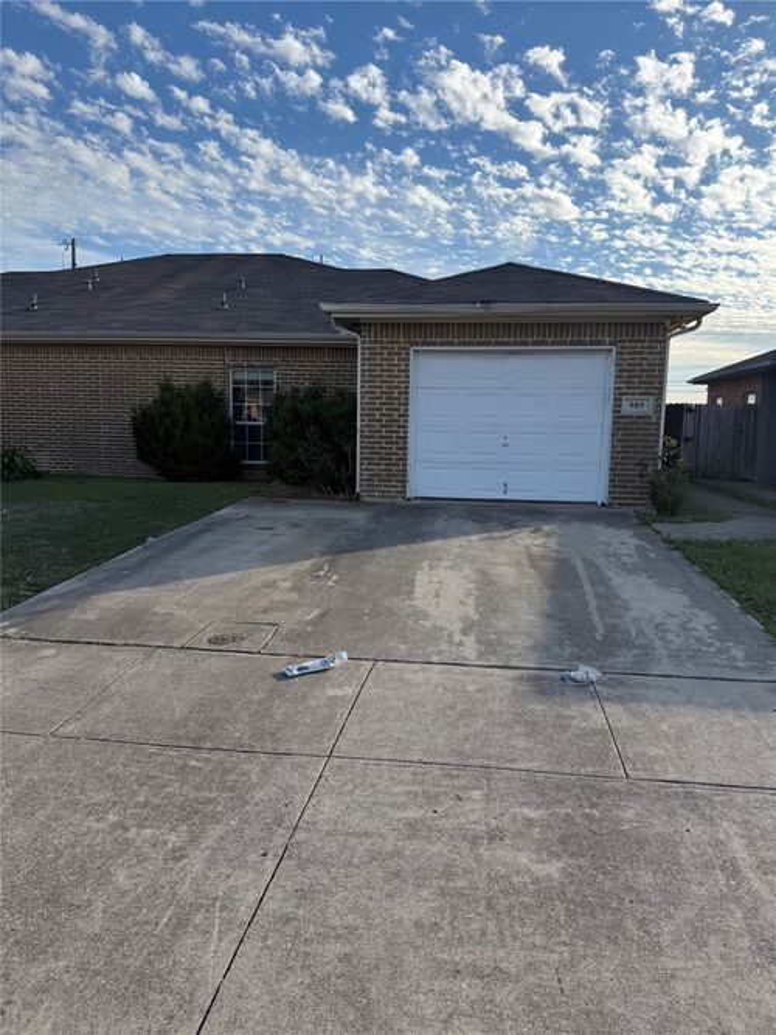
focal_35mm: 24
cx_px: 388
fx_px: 718
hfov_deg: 56.8
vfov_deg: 71.6
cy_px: 518
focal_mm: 6.76
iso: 125
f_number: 1.78
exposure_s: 1/5319
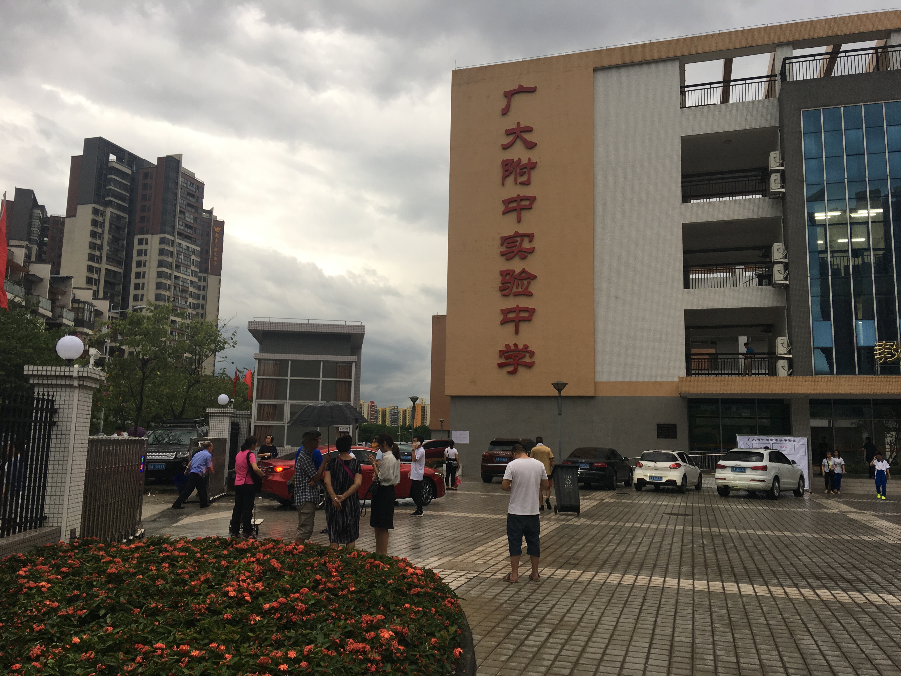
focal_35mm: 29
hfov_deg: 61.7
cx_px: 450
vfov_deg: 48.2
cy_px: 338
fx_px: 755
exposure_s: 1/50
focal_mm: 4.15
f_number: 2.2
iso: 32
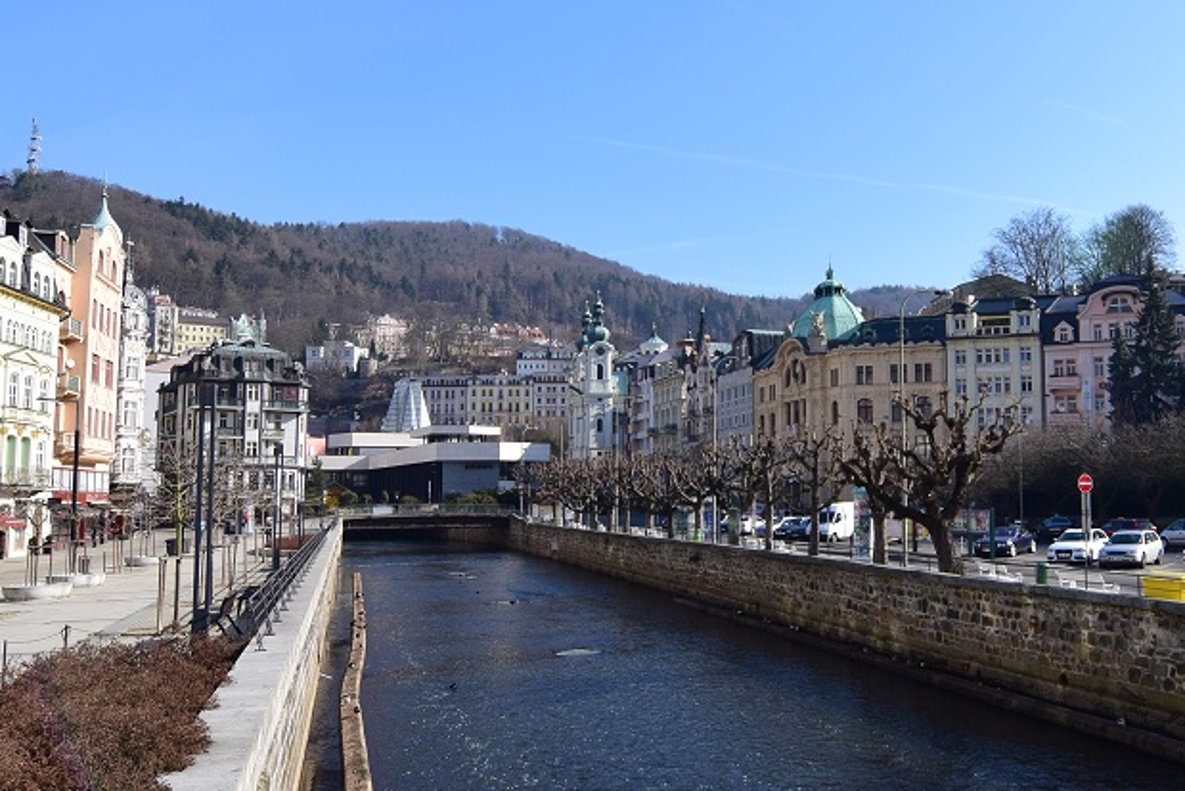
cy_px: 389
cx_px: 835
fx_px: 1052
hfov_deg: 56.8
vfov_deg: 41.2
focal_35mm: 32
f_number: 7.1
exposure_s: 1/320
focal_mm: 11
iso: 100
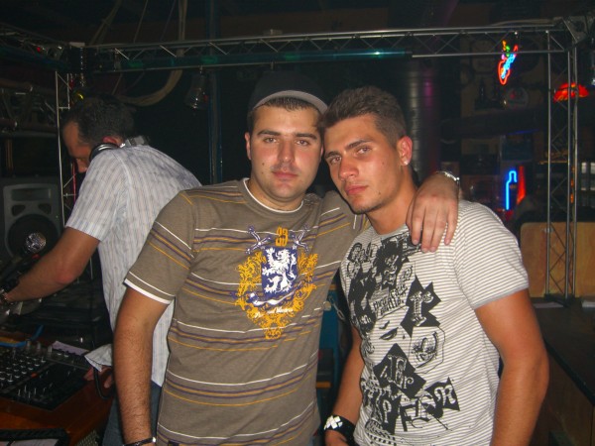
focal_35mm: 38
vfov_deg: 37.7
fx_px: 653
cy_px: 223
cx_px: 298
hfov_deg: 49.0
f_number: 2.8
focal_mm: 7.9
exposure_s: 1/60
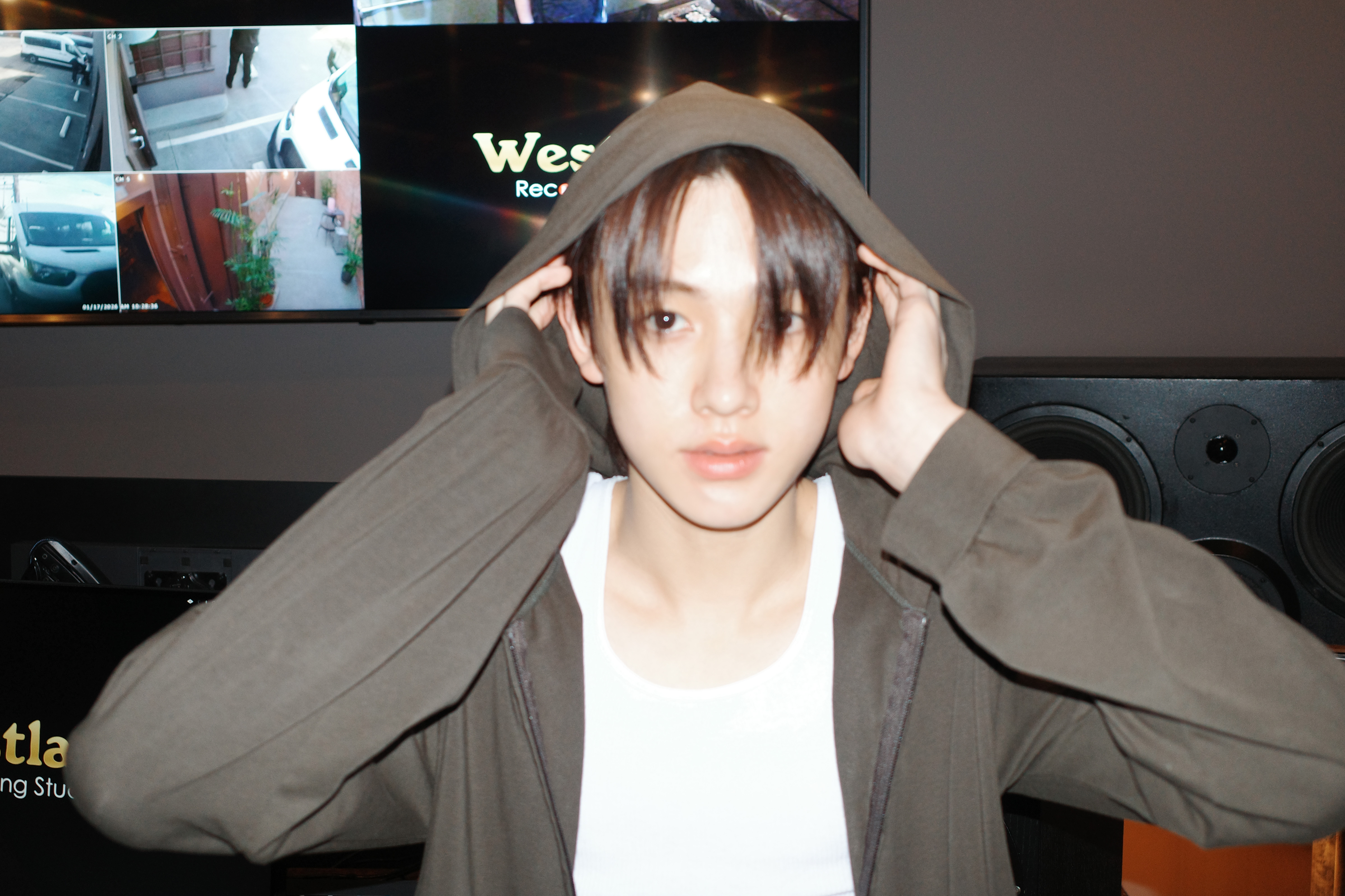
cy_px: 448
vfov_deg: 37.9
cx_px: 672
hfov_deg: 54.4
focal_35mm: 35
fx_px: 1308
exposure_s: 1/50
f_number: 2.8
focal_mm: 18.3
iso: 400
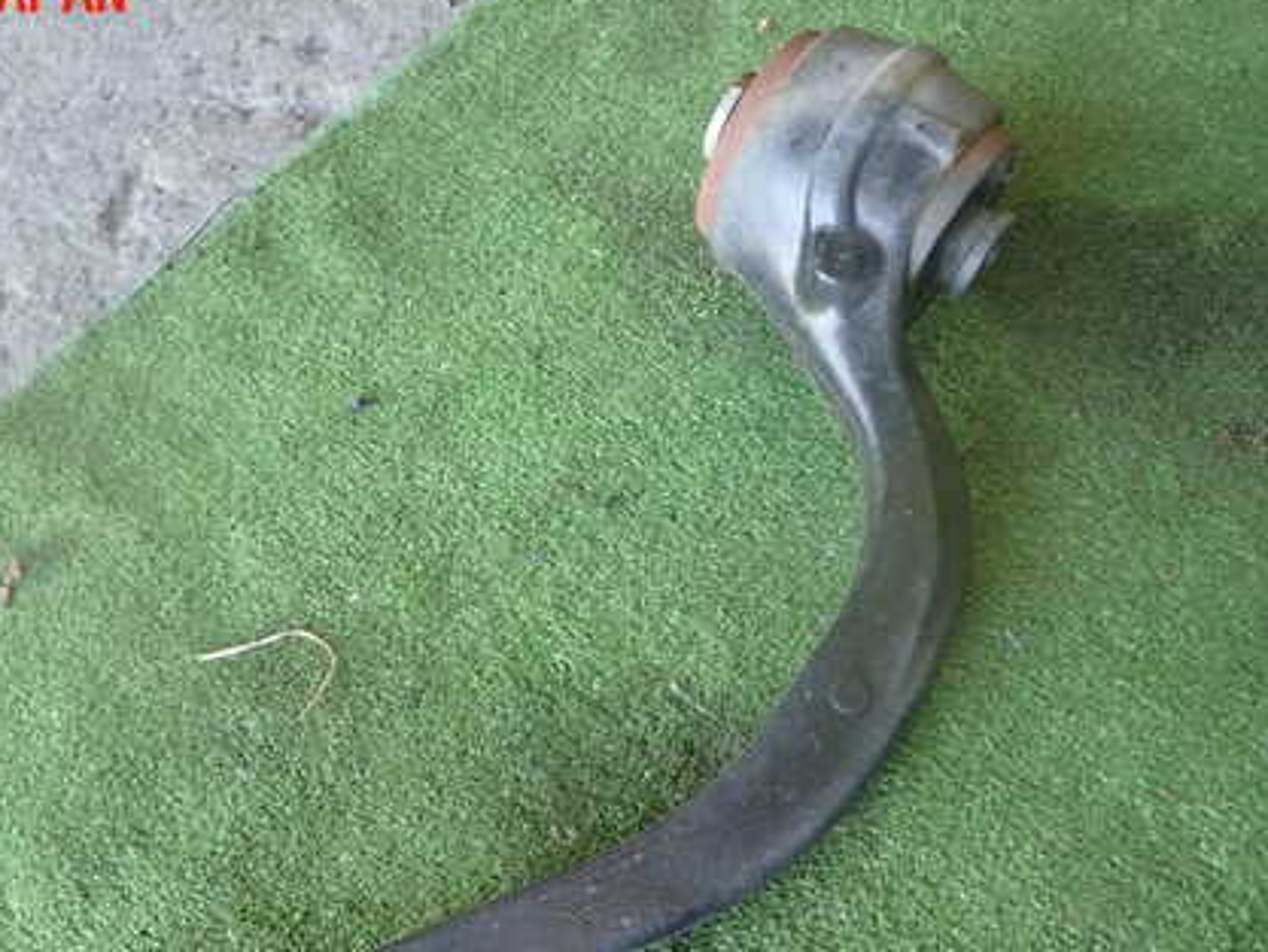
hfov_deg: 50.9
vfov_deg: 39.2
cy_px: 639
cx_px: 487
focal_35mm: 36
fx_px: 1319
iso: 200
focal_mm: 4.5
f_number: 2
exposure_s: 1/60
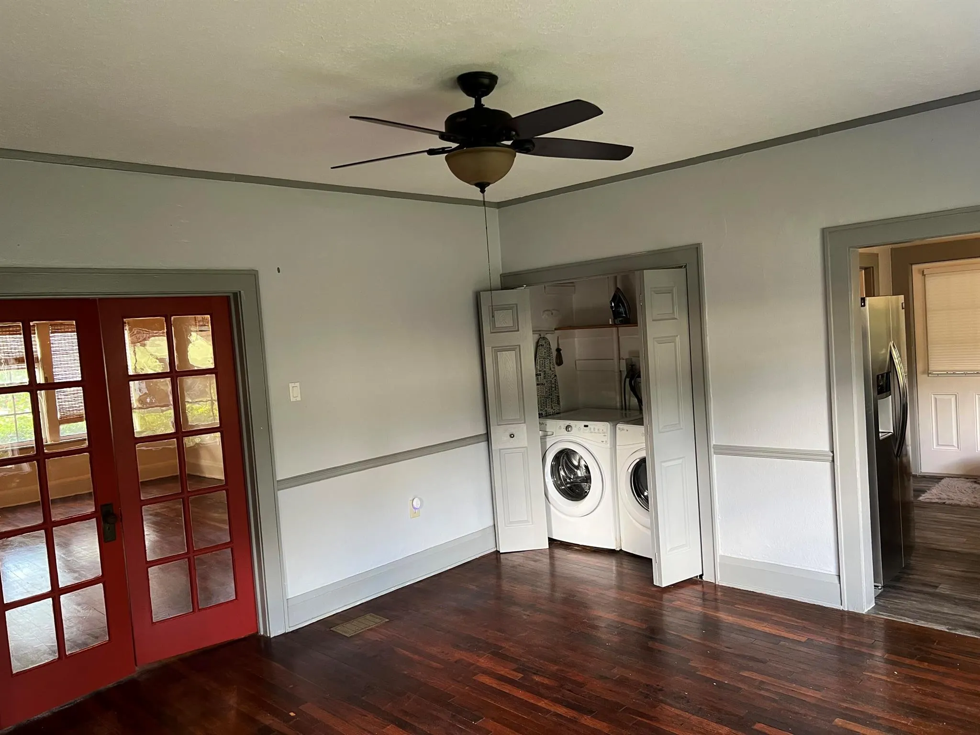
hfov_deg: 67.3
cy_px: 368
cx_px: 490
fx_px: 736
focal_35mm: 26
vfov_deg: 53.1
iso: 200
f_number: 1.5
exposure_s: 1/60
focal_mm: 5.7
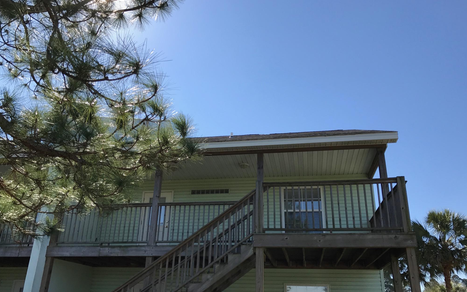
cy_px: 162
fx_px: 382
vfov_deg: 41.8
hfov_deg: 62.9
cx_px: 235
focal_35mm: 30
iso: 20
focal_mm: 3.99
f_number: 1.8
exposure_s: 1/1842
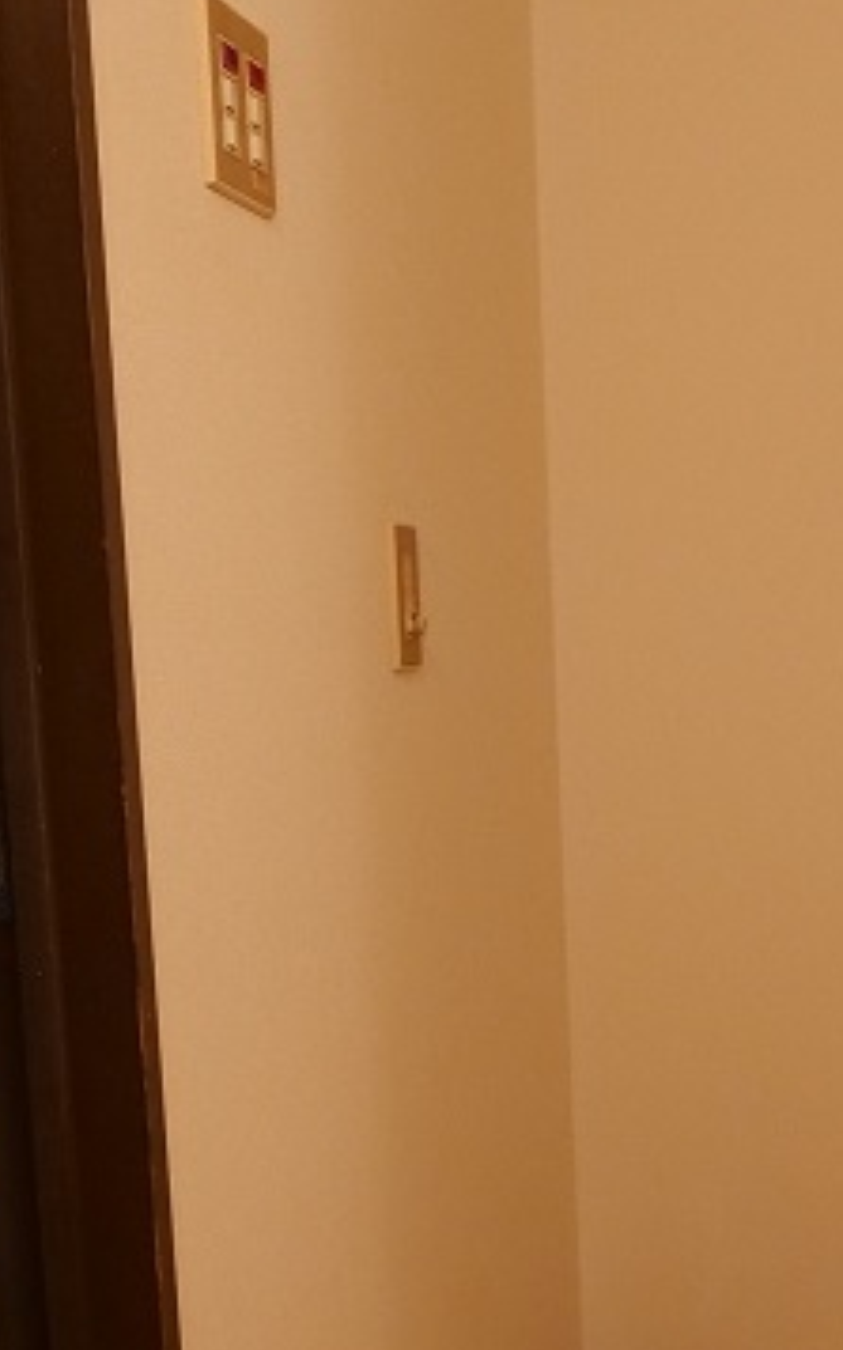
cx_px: 1032
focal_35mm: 53
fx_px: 1949
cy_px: 961
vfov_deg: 37.5
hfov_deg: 22.4
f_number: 2.8
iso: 1250
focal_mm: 8
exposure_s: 1/60
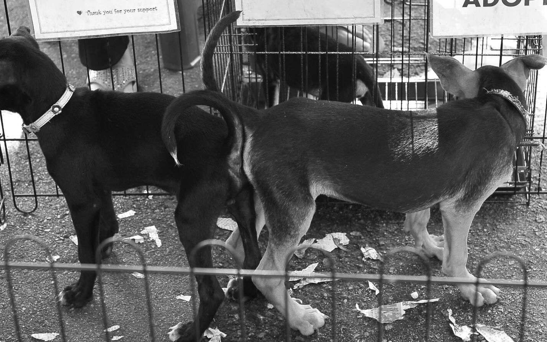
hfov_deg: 24.1
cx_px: 282
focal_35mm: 86
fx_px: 1282
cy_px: 98
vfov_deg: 15.1
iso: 400
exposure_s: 1/180
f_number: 6.7
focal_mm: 50
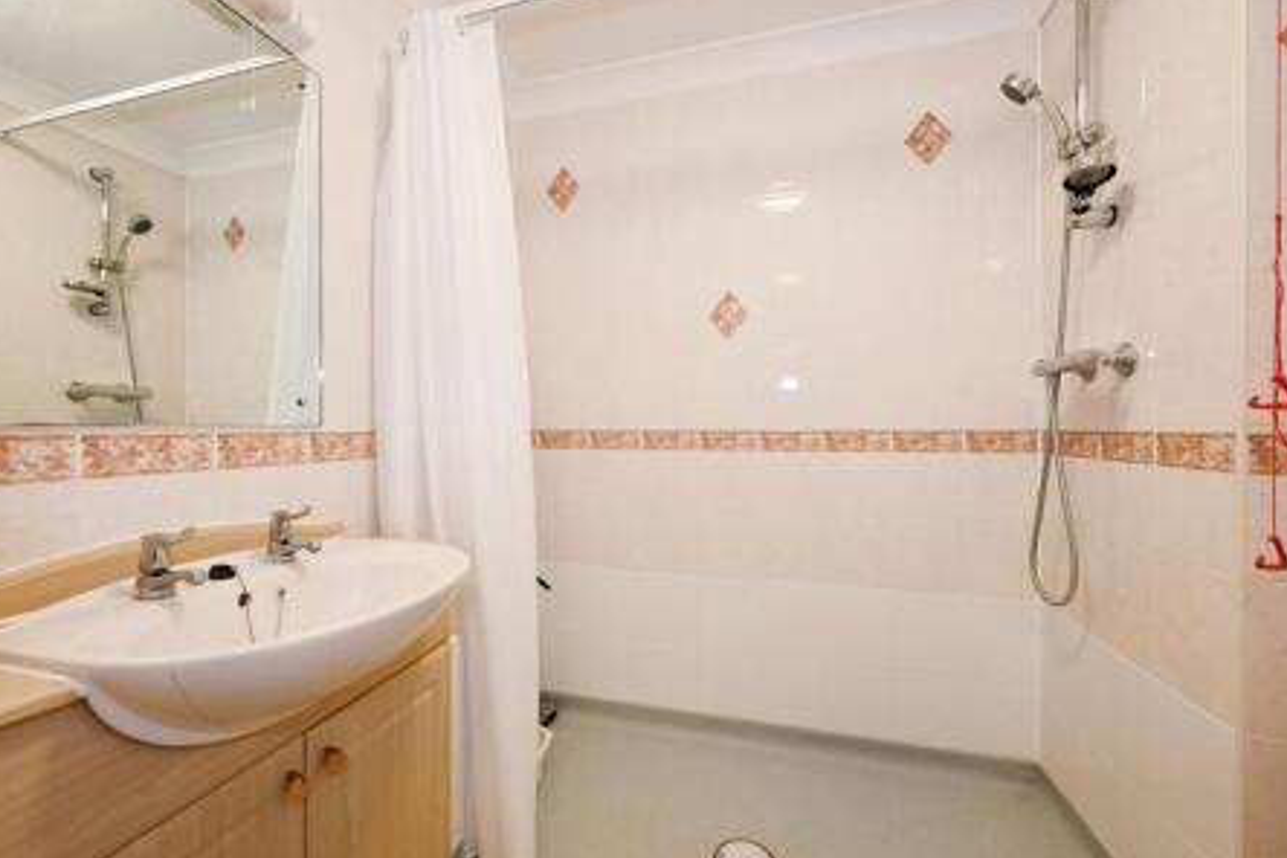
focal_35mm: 15
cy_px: 445
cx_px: 620
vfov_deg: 77.3
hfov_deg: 100.4
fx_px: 536
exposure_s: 1/15
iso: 1000
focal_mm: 14
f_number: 9
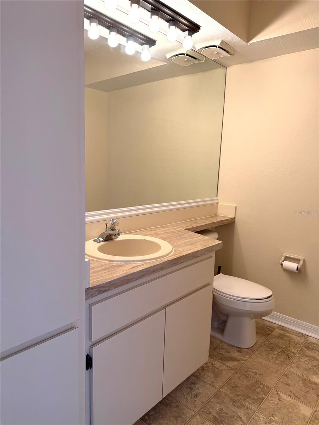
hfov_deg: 56.8
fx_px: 295
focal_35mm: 24
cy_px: 212
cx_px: 160
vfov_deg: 71.6
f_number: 1.78
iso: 125
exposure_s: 1/198
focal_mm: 6.76
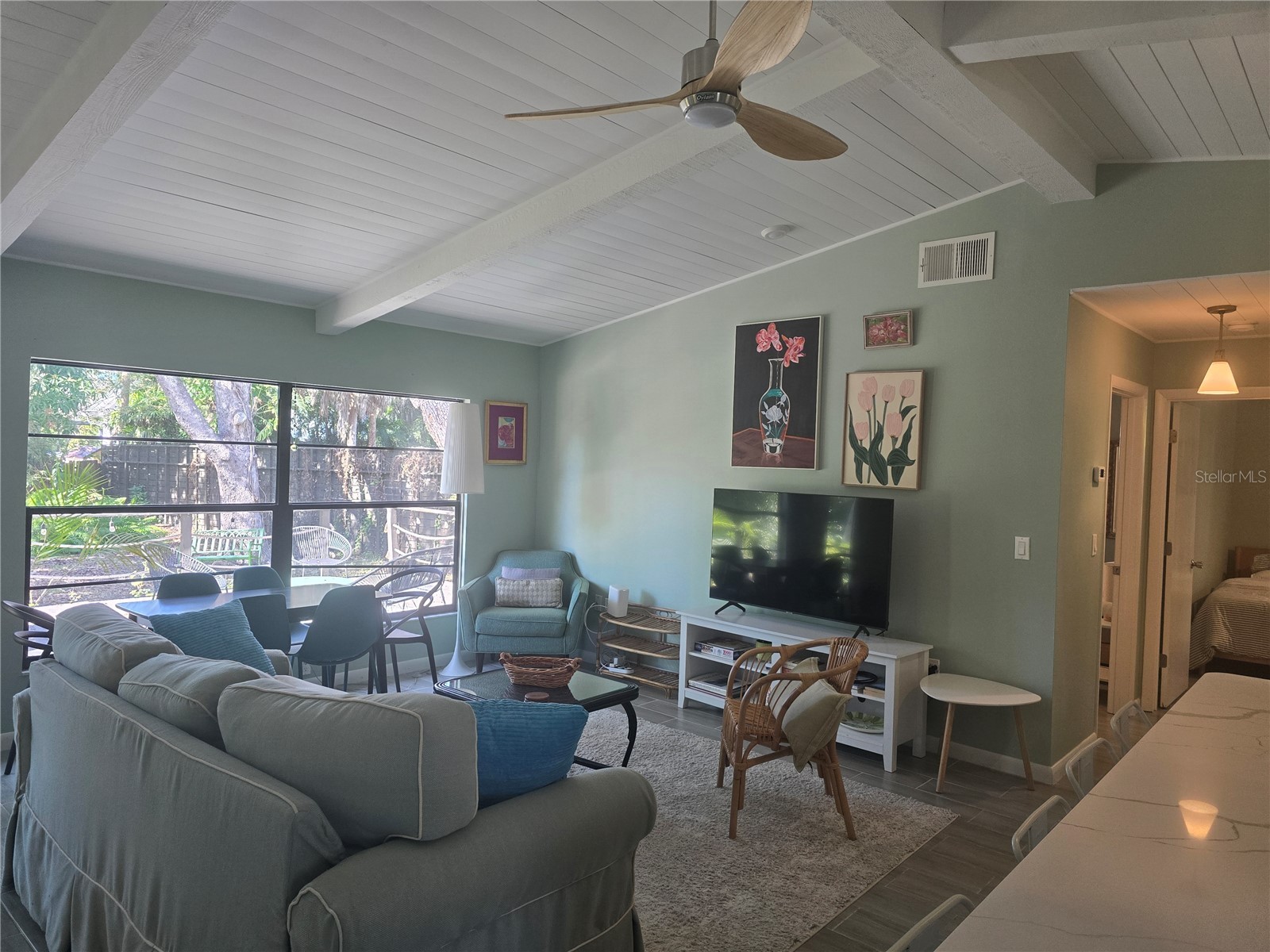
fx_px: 844
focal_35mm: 23
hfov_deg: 73.9
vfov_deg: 58.9
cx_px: 635
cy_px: 476
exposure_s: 1/120
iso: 160
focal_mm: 6.3
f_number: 1.7
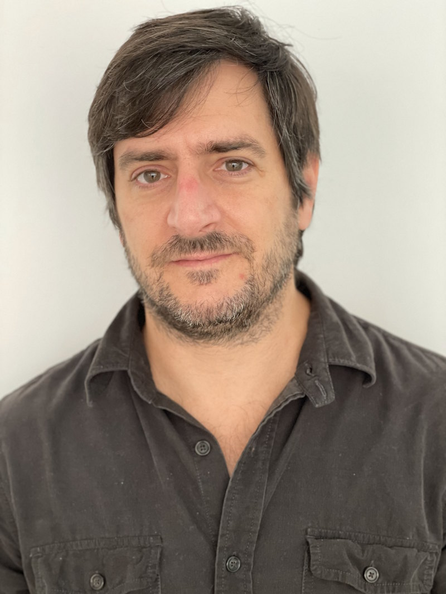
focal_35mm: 52
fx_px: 893
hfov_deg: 28.0
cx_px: 223
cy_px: 297
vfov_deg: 36.8
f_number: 2
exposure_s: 1/61
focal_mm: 6
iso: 250
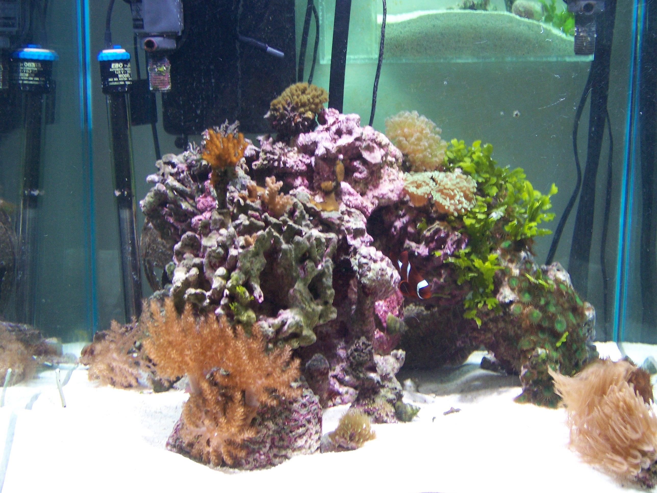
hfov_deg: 32.2
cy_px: 246
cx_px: 328
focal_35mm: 60
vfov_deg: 24.4
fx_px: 1139
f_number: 4.8
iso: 140
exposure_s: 1/10
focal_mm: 10
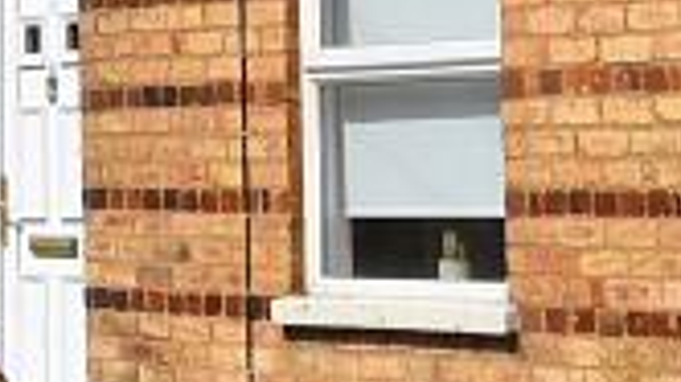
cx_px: -94
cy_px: -450
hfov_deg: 10.9
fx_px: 3500
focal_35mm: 194
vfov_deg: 6.0
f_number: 9
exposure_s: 1/320
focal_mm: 20
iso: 100
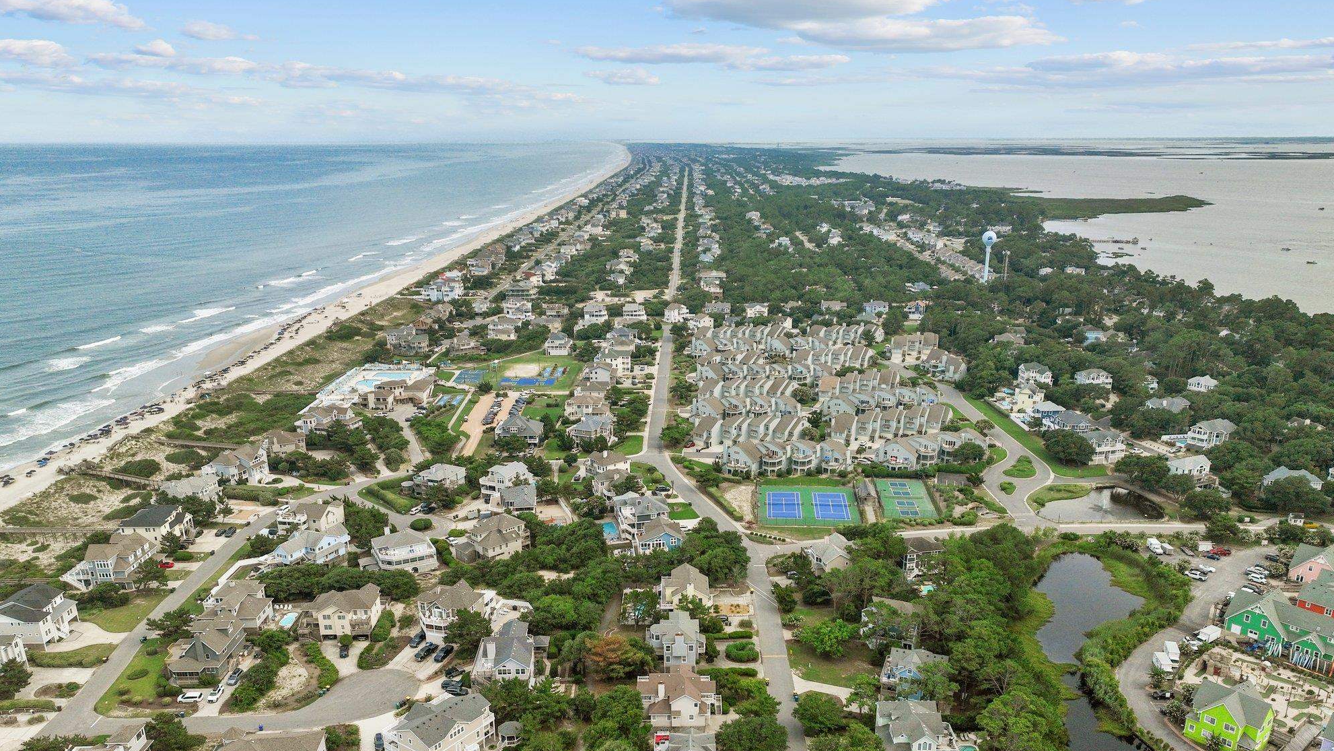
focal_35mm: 27
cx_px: 688
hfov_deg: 69.8
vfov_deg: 42.5
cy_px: 482
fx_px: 955
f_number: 2.8
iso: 200
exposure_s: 1/4000
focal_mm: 12.29
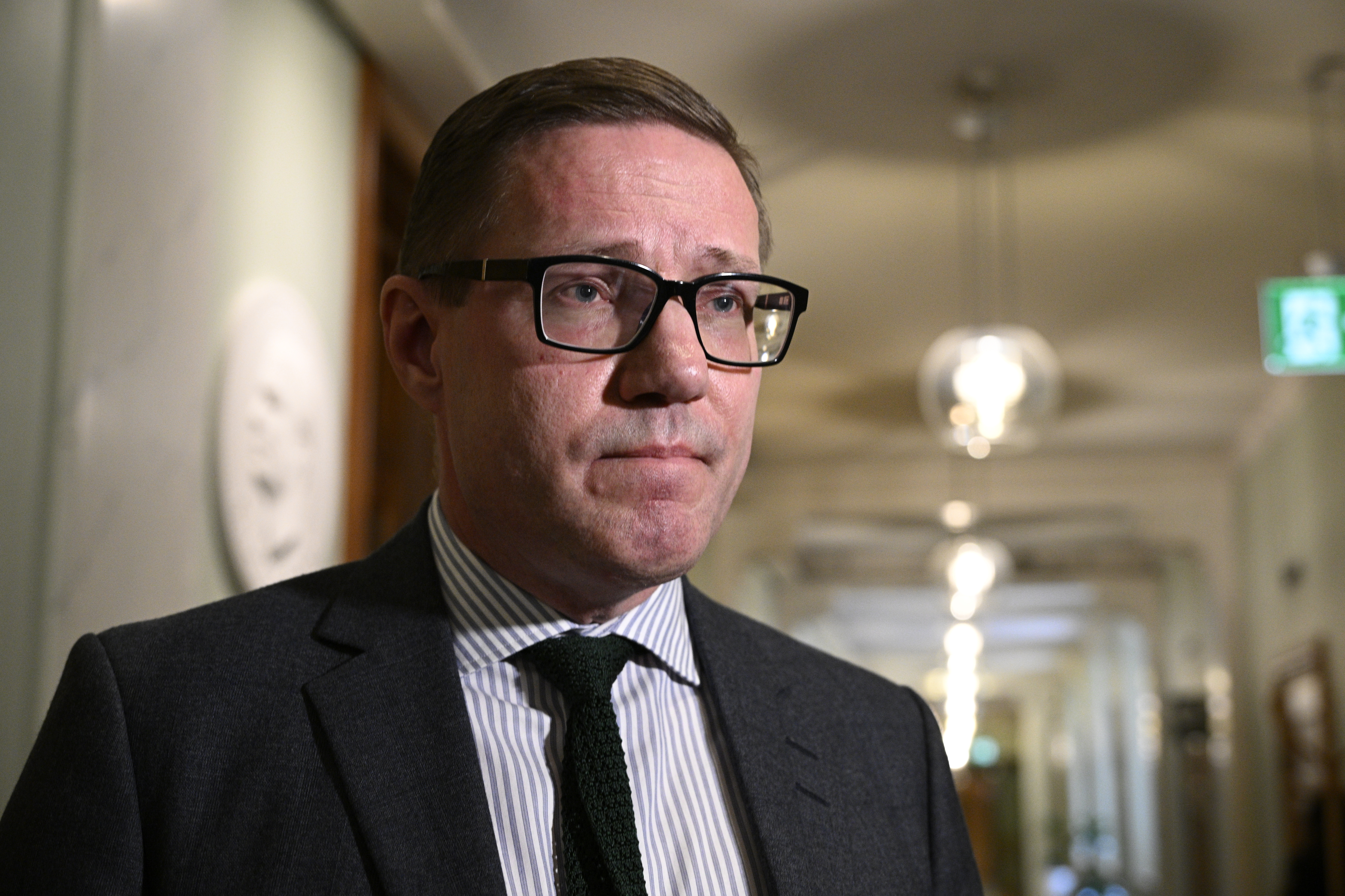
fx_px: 1868
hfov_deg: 39.6
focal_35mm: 50
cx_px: 672
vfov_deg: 27.0
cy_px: 448
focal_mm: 50
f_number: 4
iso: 3600
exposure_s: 1/100
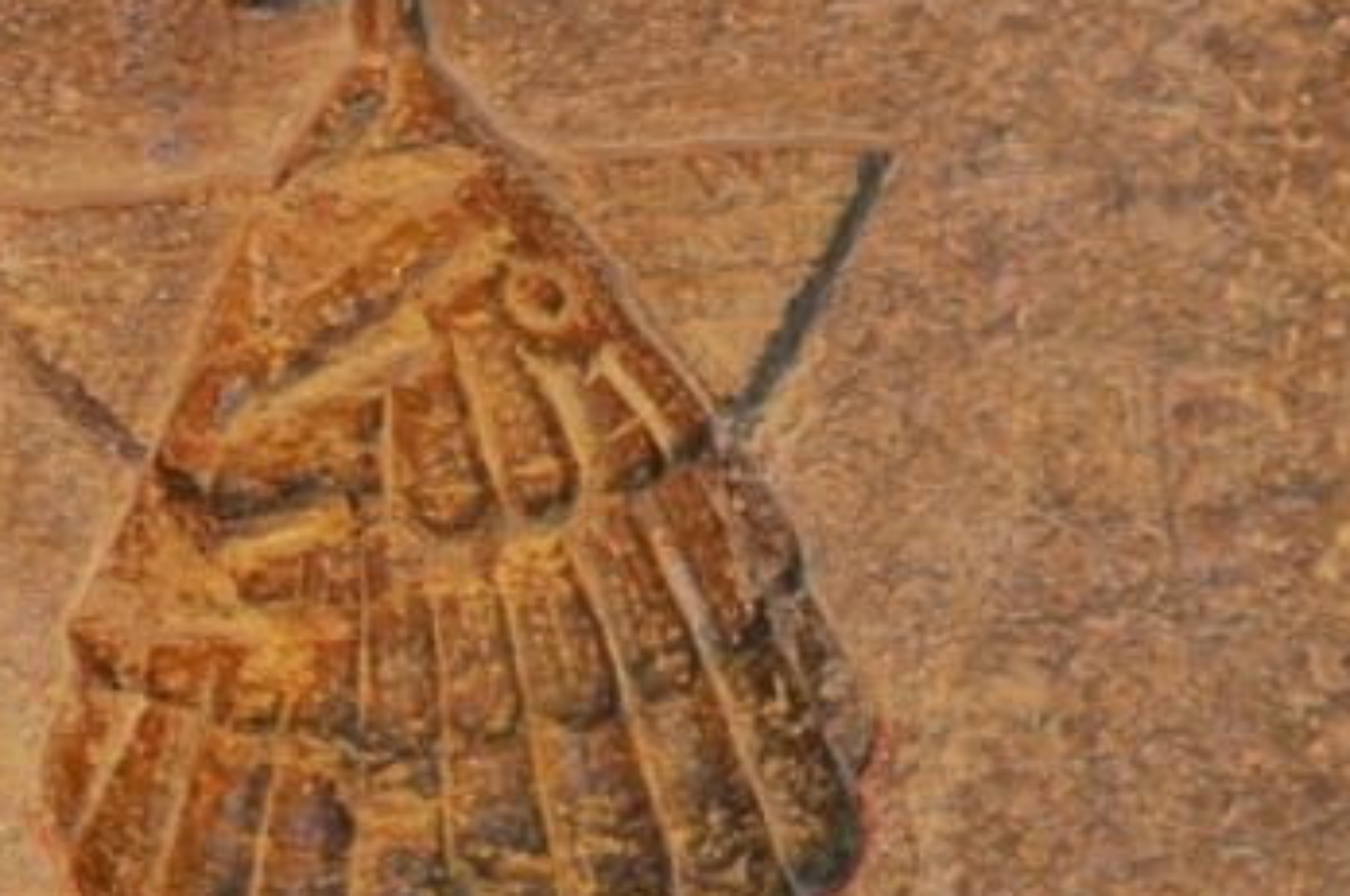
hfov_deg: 3.5
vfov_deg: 2.3
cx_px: 268
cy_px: 429
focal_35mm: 587
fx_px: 21982
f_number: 5.6
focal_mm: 170
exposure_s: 1/60
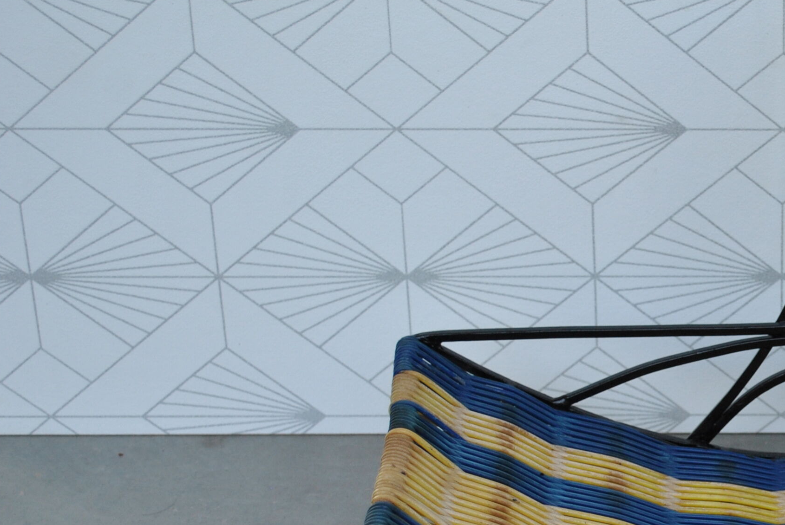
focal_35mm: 110
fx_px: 2401
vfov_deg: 12.4
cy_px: 417
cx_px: 811
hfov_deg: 18.0
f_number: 4.8
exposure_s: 1/80
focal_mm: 32
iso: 200
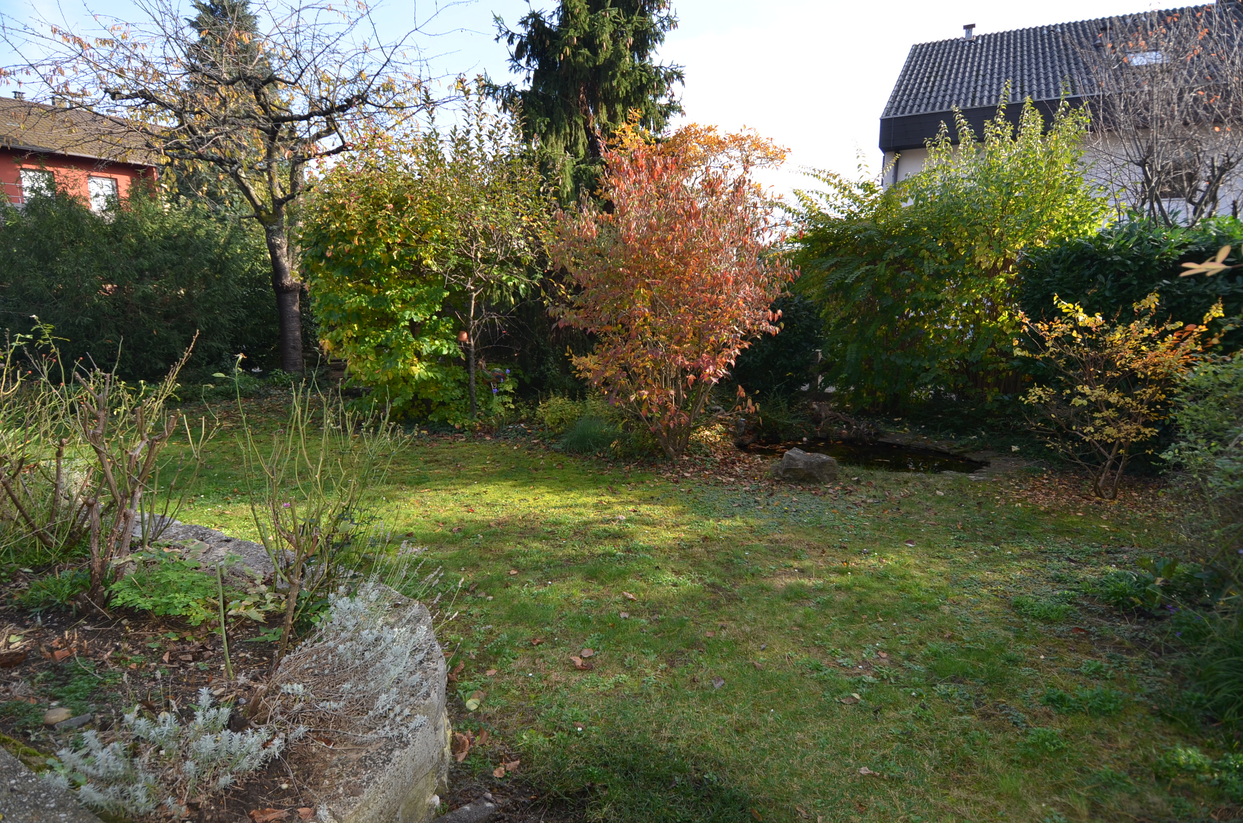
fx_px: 620
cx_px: 622
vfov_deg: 67.1
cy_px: 412
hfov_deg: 90.1
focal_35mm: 18
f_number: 4
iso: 140
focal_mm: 12
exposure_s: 1/250
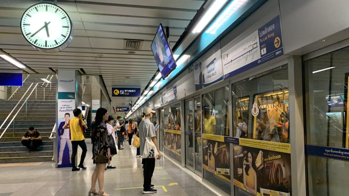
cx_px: 177
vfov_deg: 40.1
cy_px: 116
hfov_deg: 66.1
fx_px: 268
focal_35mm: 29
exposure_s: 1/50
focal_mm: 4.25
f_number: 1.8
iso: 320
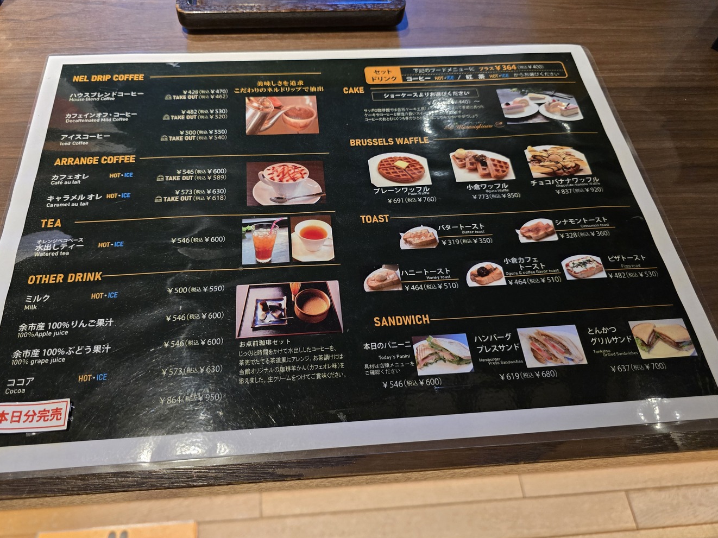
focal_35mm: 25
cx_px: 334
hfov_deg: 69.3
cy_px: 255
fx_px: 518
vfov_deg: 54.8
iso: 500
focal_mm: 6.3
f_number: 1.7
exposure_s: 1/100
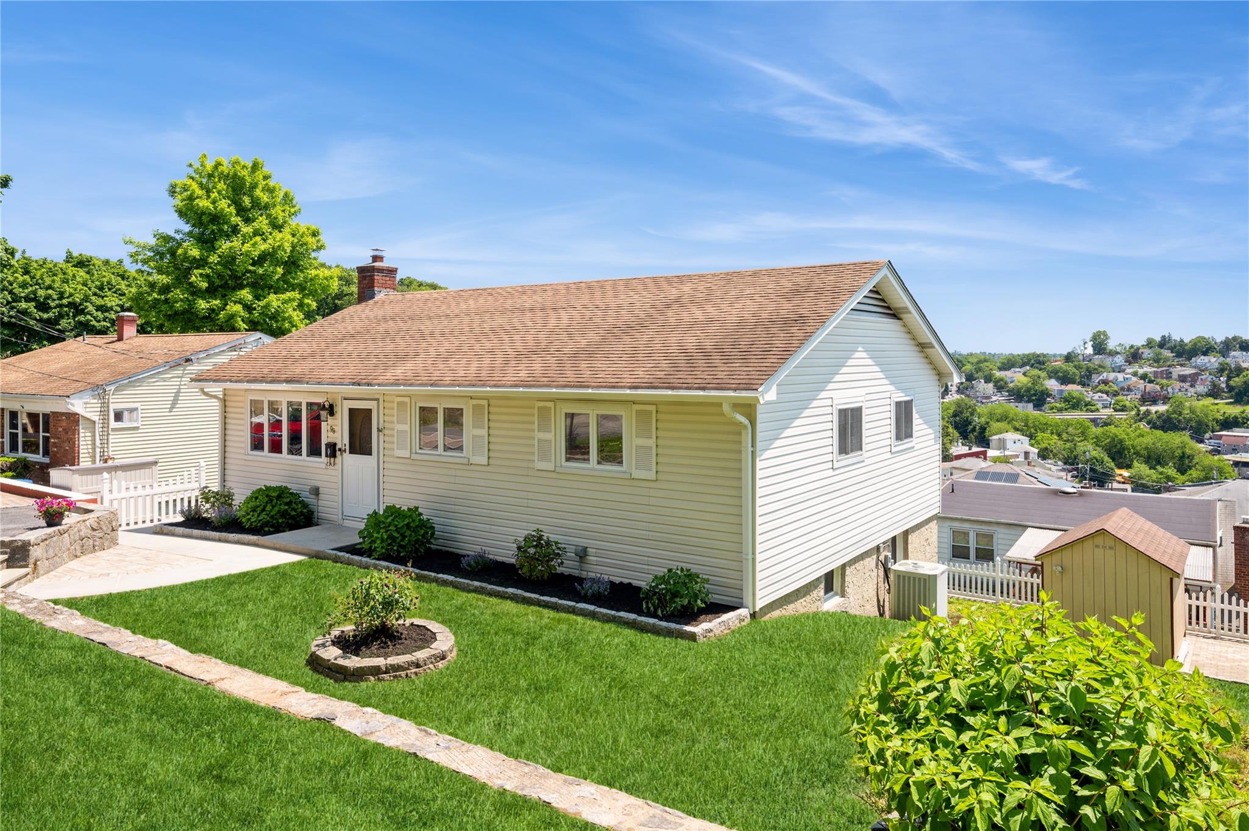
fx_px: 832
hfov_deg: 73.8
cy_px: 416
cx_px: 624
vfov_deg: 53.1
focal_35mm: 24
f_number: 11
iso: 200
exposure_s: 1/125
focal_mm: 24
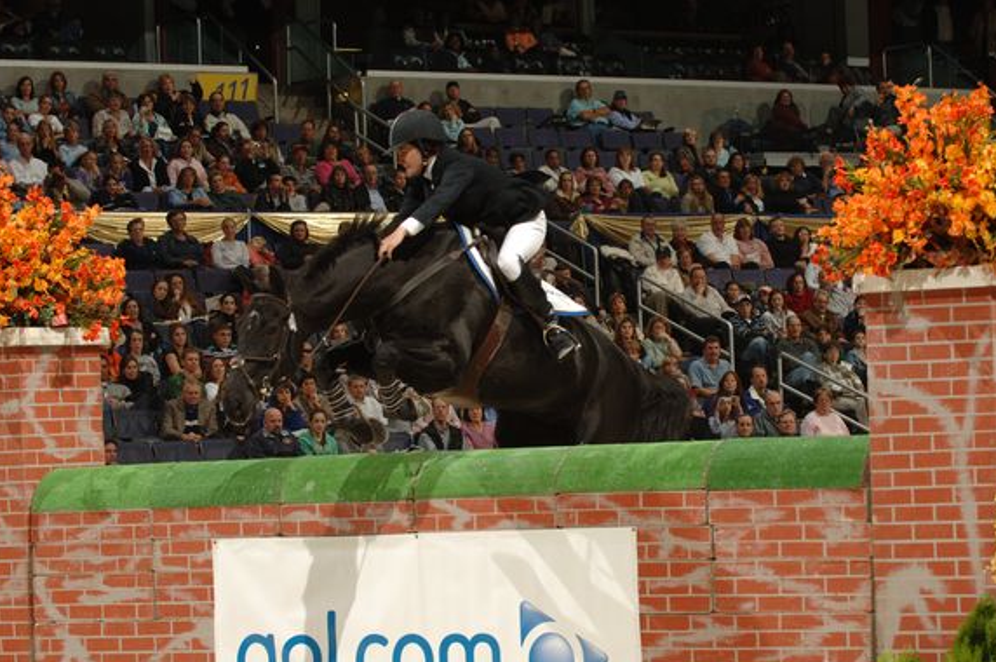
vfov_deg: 9.1
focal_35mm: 151
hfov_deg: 13.6
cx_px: 543
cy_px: 368
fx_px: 4173
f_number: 5.6
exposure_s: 1/250
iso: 250
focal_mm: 90
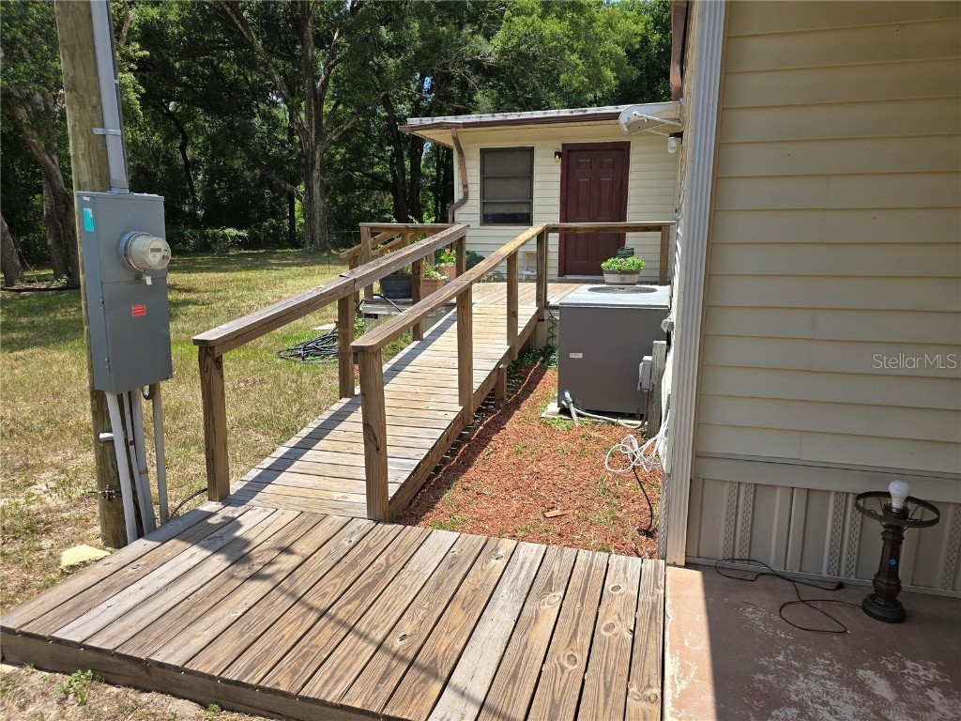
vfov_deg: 58.9
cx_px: 480
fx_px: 639
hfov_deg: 73.9
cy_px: 360
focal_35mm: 23
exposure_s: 1/525
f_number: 1.7
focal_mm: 6.3
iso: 12
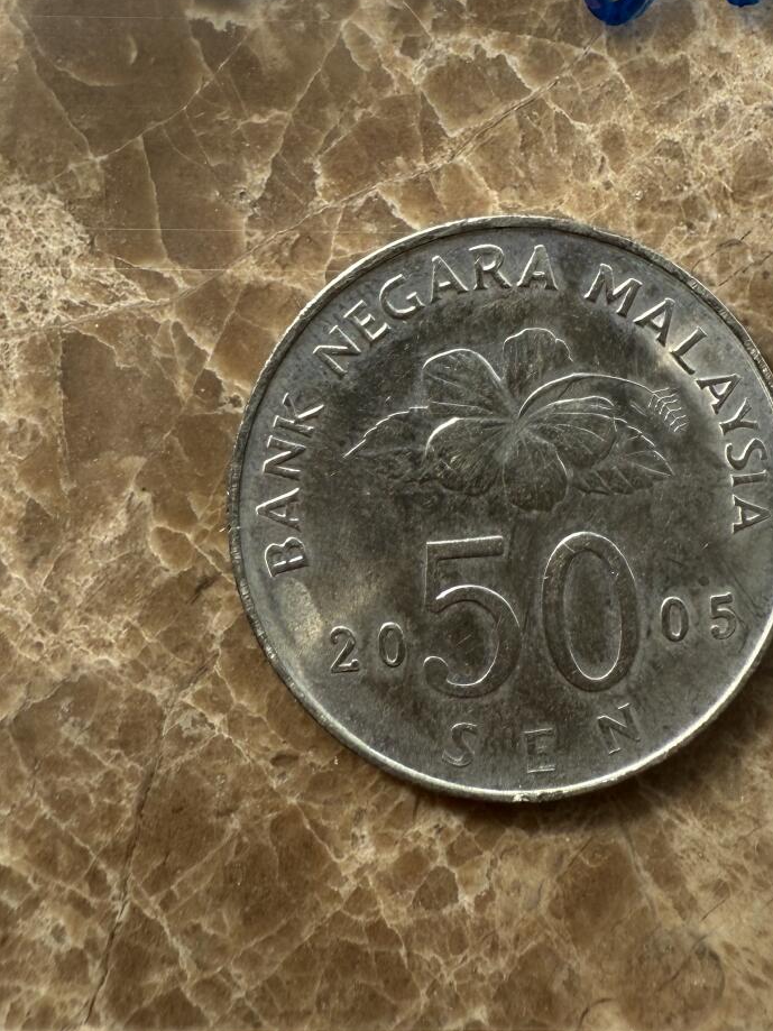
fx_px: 1400
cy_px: 222
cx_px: 487
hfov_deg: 30.7
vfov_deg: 39.0
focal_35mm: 47
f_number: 2.2
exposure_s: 1/256
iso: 40
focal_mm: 2.22
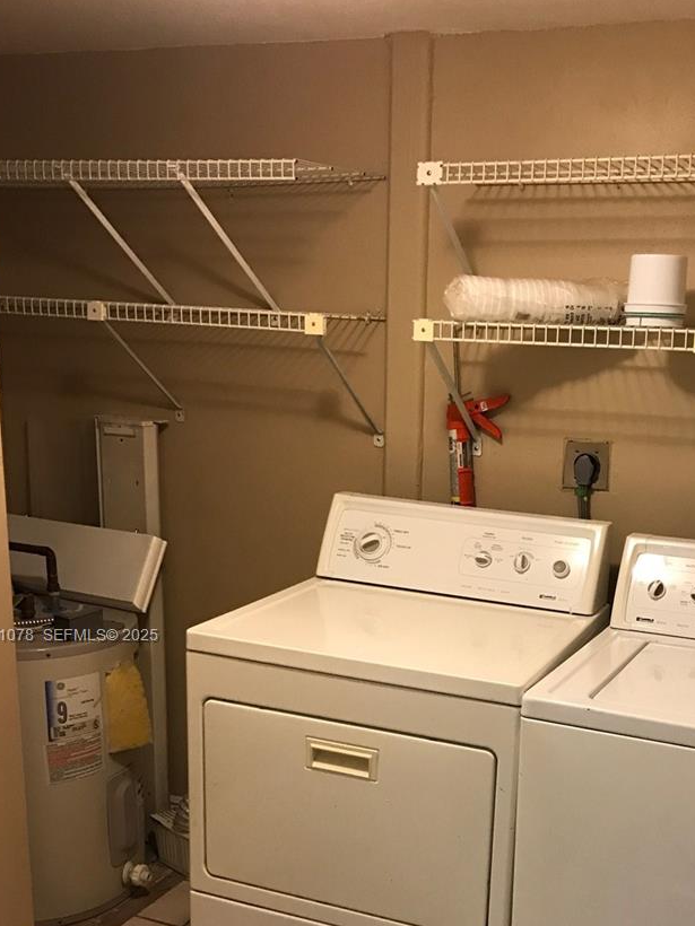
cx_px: 458
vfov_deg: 44.9
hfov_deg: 34.8
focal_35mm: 41
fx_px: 1098
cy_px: 637
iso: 64
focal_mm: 3.99
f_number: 1.8
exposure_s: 1/15
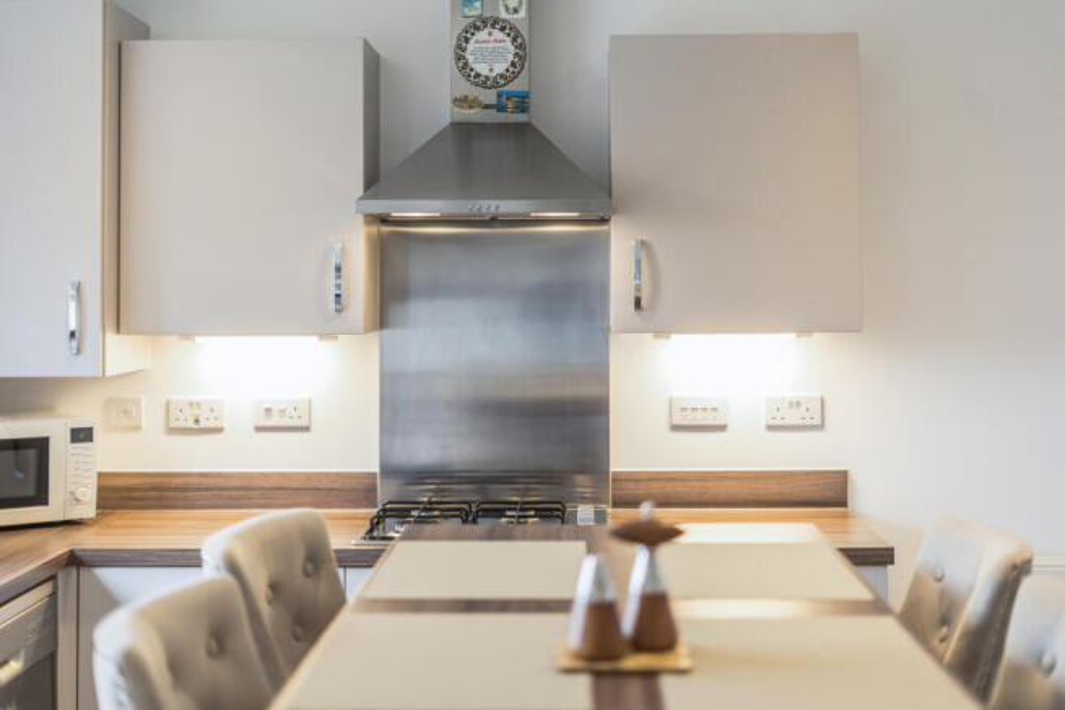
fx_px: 1479
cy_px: 355
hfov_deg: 39.6
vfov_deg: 27.0
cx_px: 532
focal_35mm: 50
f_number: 1.8
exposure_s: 1/320
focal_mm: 50
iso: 400
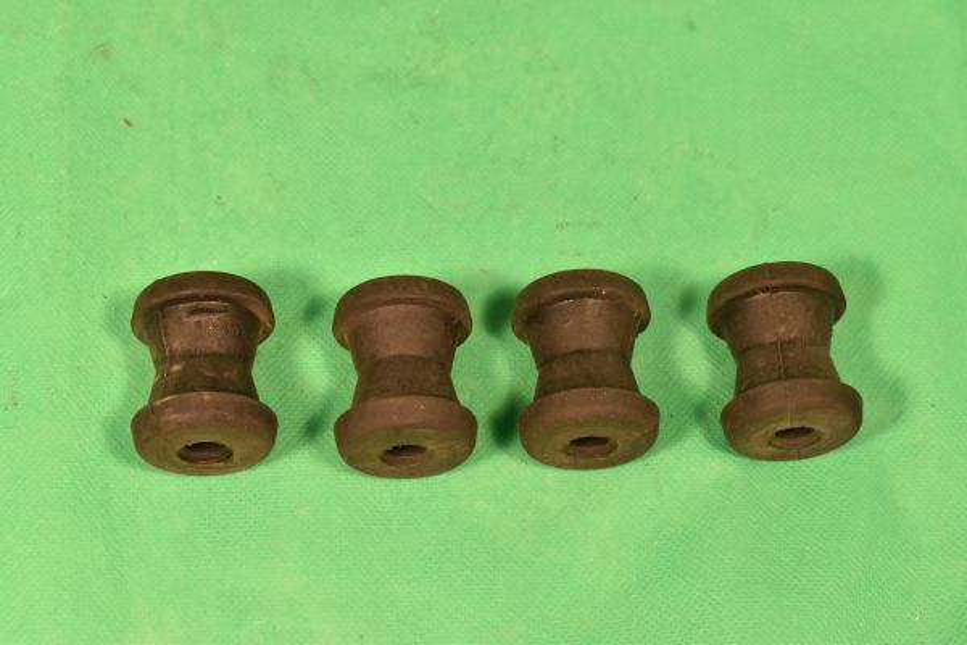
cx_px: 484
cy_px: 322
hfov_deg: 26.0
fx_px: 2095
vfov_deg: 17.5
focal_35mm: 78
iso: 280
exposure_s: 1/80
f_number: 9
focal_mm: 52
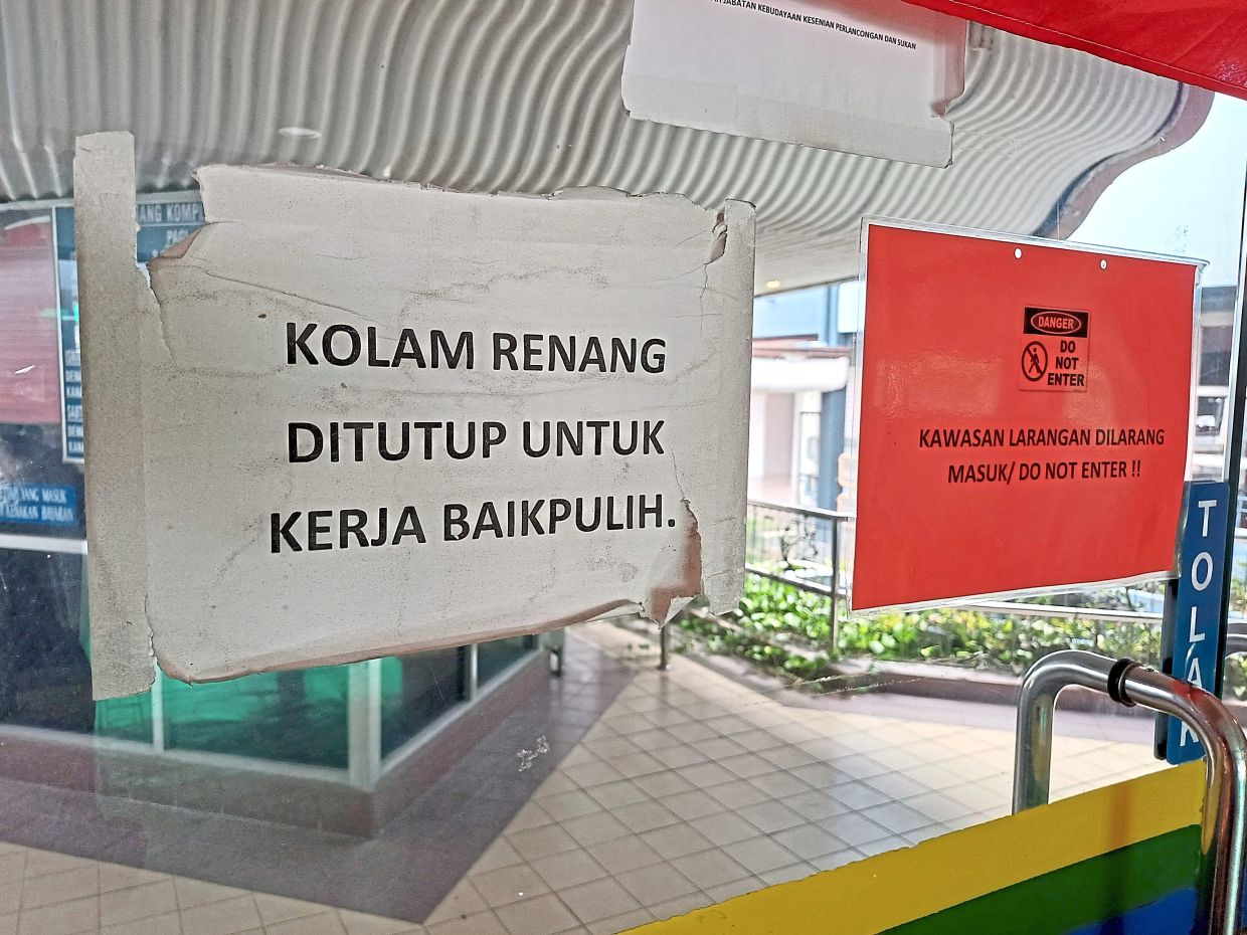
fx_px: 901
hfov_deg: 69.4
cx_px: 624
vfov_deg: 54.9
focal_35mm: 25
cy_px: 468
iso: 125
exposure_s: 1/50
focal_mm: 4.65
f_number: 1.8
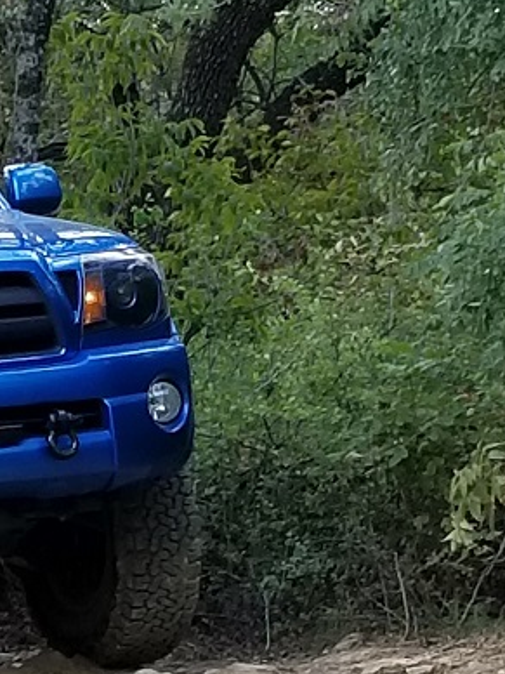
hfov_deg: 17.2
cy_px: 638
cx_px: -130
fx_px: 1576
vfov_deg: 23.3
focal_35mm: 81
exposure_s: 1/520
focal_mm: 4.25
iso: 50
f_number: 1.7
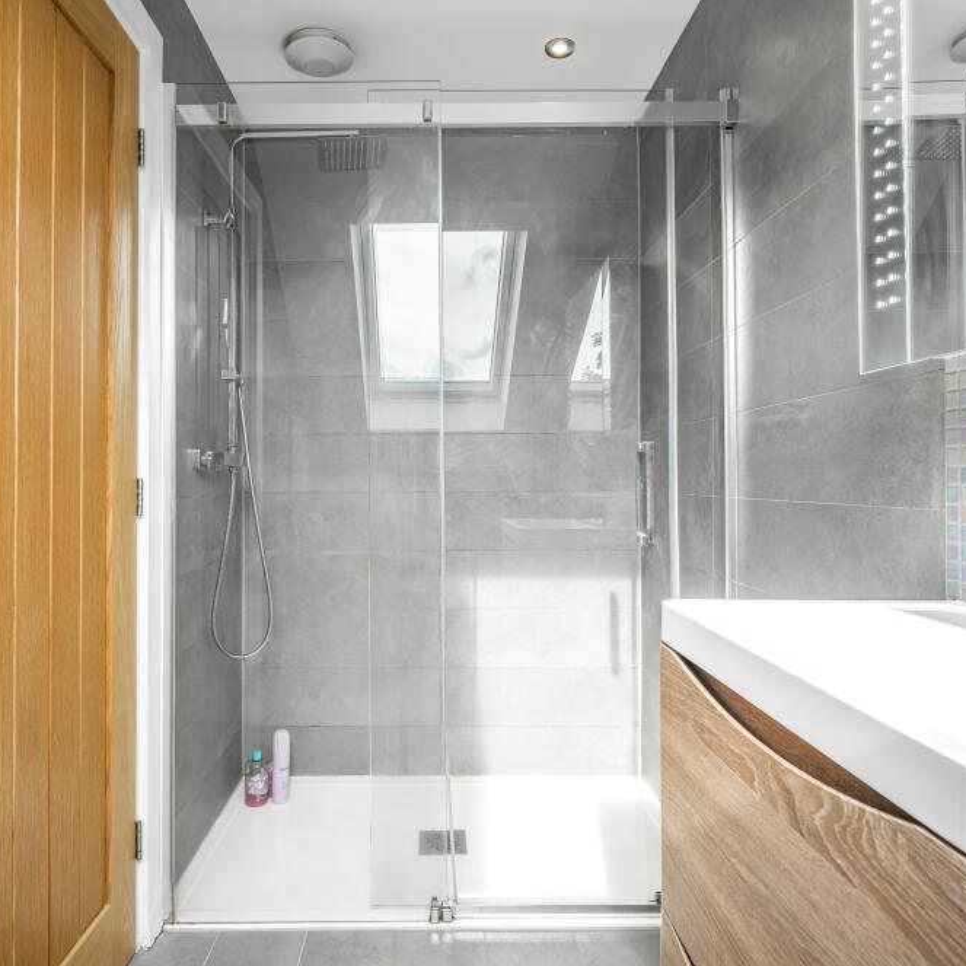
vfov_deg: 72.1
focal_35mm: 21
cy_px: 473
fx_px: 663
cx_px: 425
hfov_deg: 71.9
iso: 100
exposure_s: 1/25
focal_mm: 16
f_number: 8
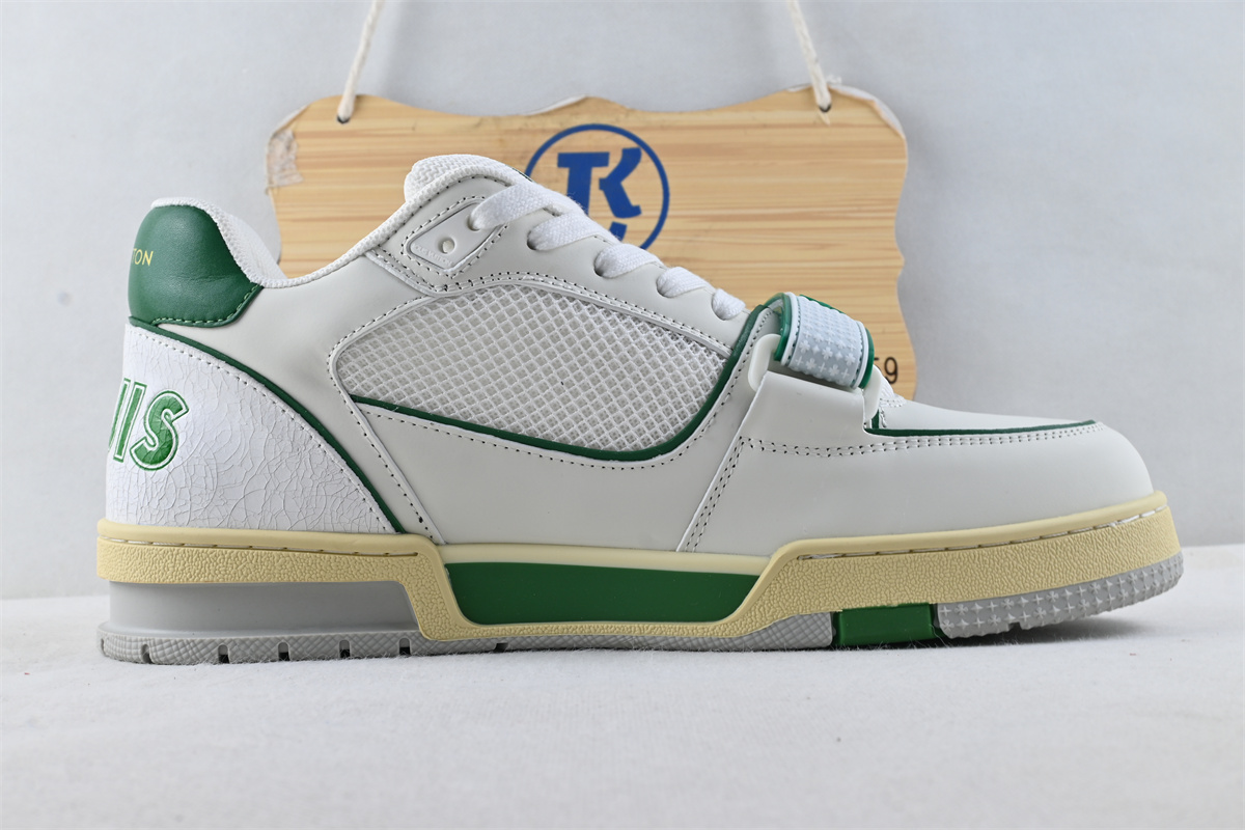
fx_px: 1375
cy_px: 415
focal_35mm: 40
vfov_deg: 33.6
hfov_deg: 48.7
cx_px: 622
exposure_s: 1/15
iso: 100
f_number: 10
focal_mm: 26.5
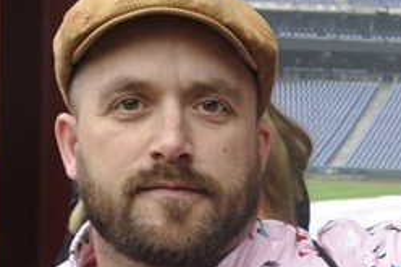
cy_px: 291
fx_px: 1881
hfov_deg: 12.1
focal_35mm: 169
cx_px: 380
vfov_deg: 8.1
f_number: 10
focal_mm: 28
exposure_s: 1/100
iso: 400
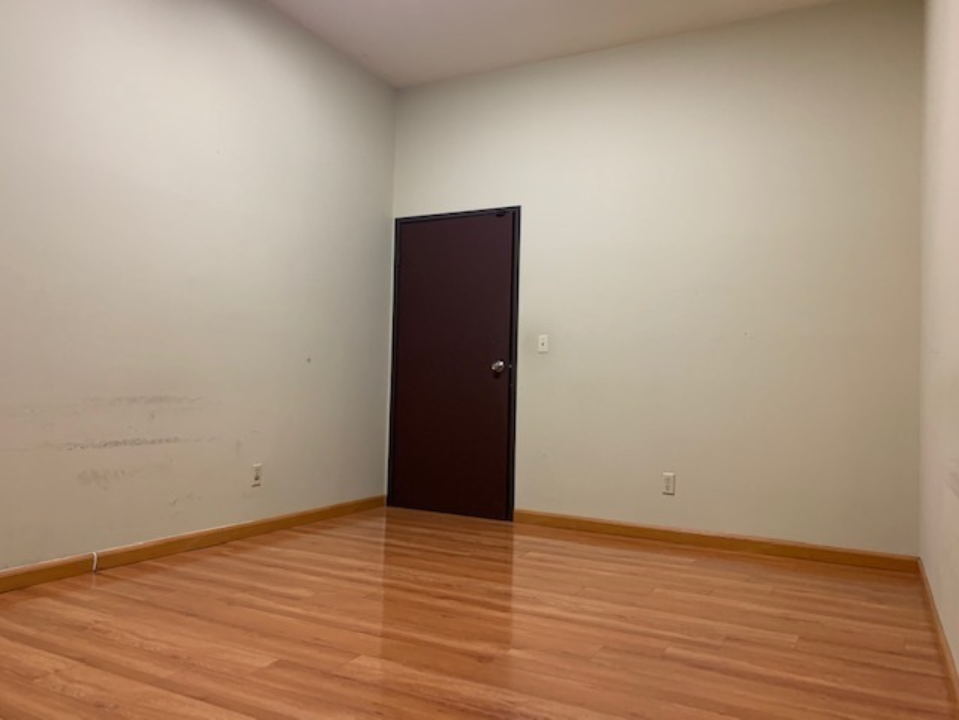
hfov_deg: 67.3
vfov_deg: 53.1
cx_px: 480
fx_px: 720
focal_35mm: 26
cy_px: 360
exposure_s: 1/60
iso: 200
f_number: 1.8
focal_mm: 4.25
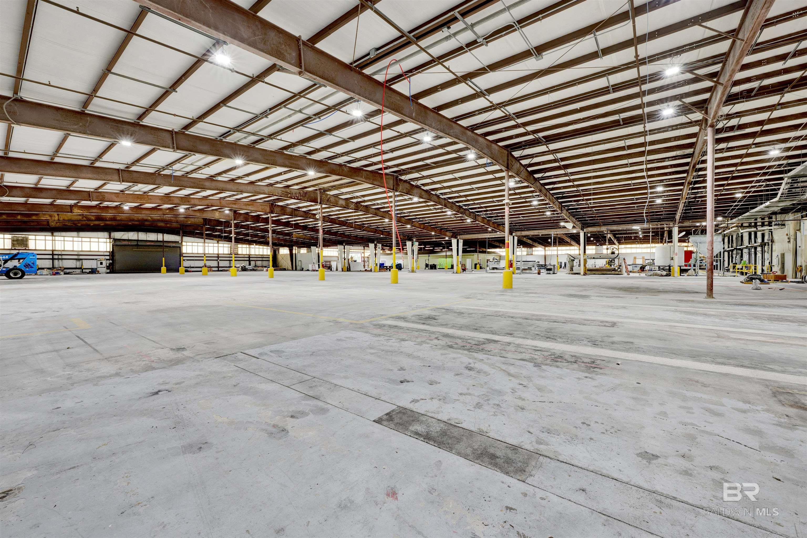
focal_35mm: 14
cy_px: 269
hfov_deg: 104.3
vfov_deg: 81.2
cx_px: 404
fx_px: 314
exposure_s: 1/20
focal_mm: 14
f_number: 11
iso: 500
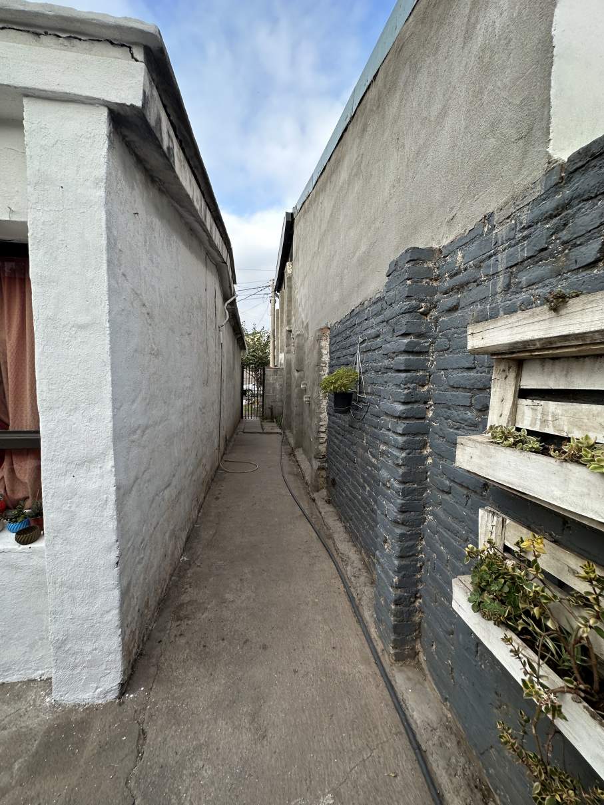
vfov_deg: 102.1
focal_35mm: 14
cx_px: 302
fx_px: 326
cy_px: 402
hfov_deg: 85.7
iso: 40
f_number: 2.2
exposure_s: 1/193
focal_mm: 2.22
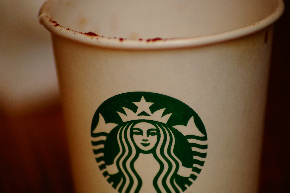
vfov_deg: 5.1
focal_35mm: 270
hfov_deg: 7.6
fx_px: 2174
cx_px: 145
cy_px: 96
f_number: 5.6
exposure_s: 1/500
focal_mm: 180
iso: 800
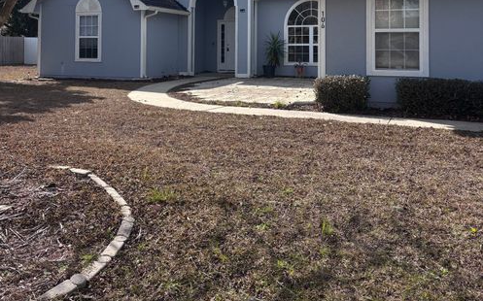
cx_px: 241
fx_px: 487
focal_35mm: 37
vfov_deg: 32.8
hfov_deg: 52.8
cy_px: 34
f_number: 1.6
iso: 50
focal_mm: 5.96
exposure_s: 1/2288
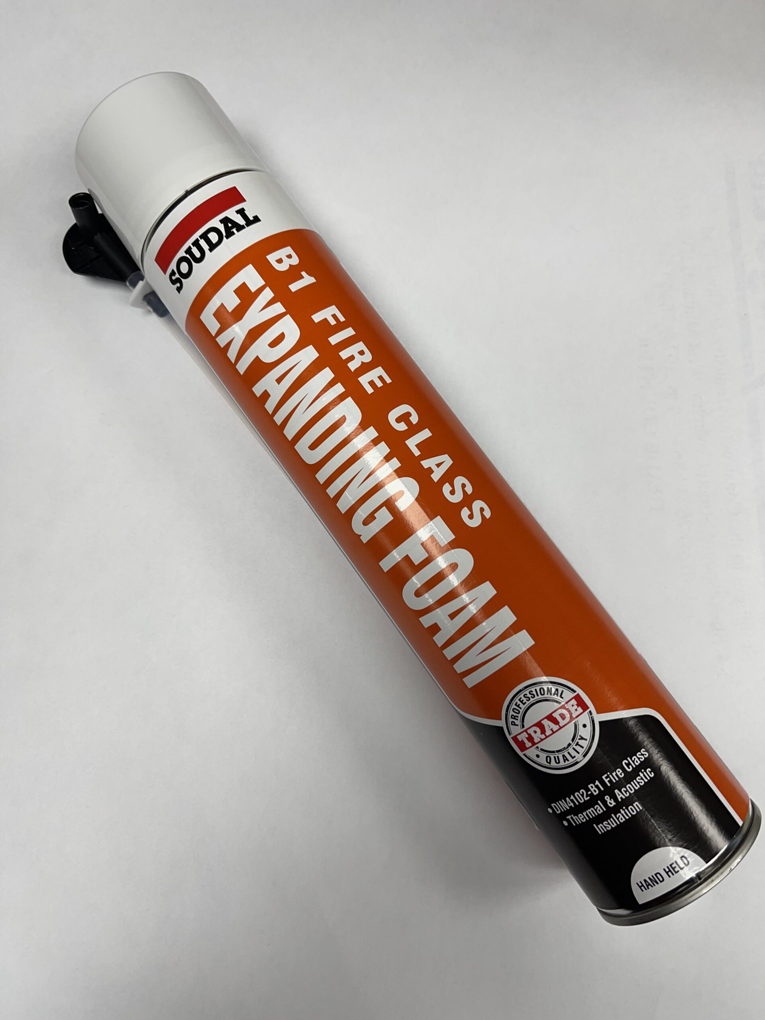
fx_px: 766
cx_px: 382
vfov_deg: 67.3
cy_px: 510
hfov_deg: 53.1
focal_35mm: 26
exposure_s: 1/100
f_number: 1.6
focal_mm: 5.1
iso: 50
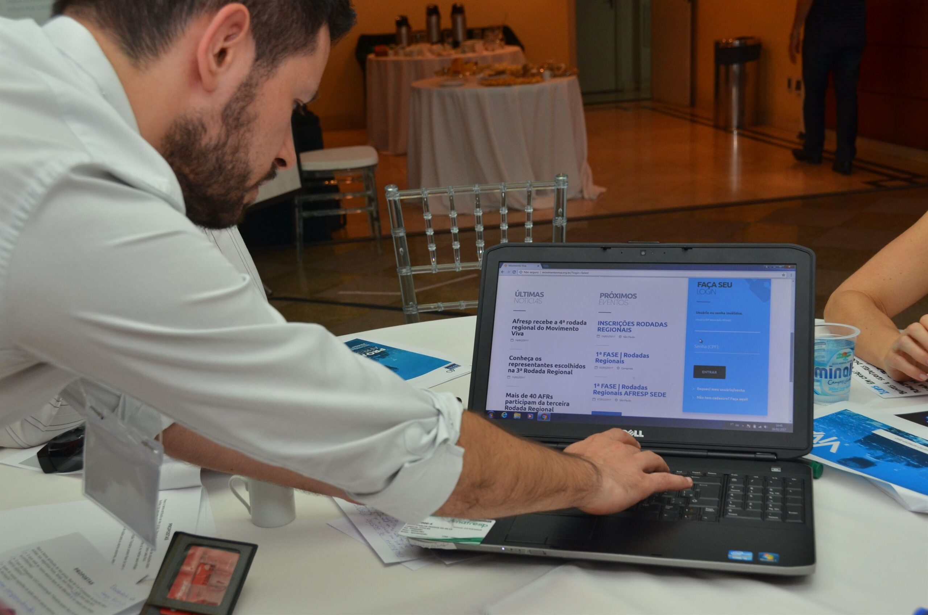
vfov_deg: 27.9
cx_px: 464
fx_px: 1235
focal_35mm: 48
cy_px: 308
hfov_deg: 41.2
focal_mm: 32
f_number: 6.3
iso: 640
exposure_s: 1/60
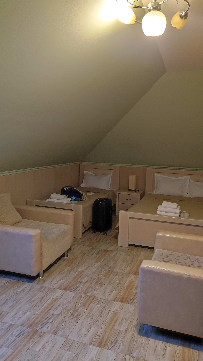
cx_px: 112
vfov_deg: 67.9
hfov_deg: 41.4
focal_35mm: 28
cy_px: 179
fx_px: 268
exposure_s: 1/33
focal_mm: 4.7
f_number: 1.79
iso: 1036
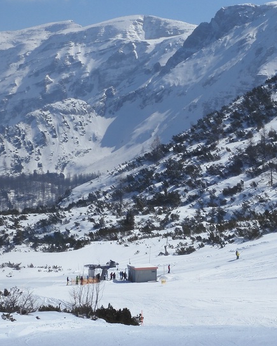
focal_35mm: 97
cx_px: 231
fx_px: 994
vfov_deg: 19.8
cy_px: 167
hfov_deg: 15.7
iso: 100
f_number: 5
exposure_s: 1/2000
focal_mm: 10.2
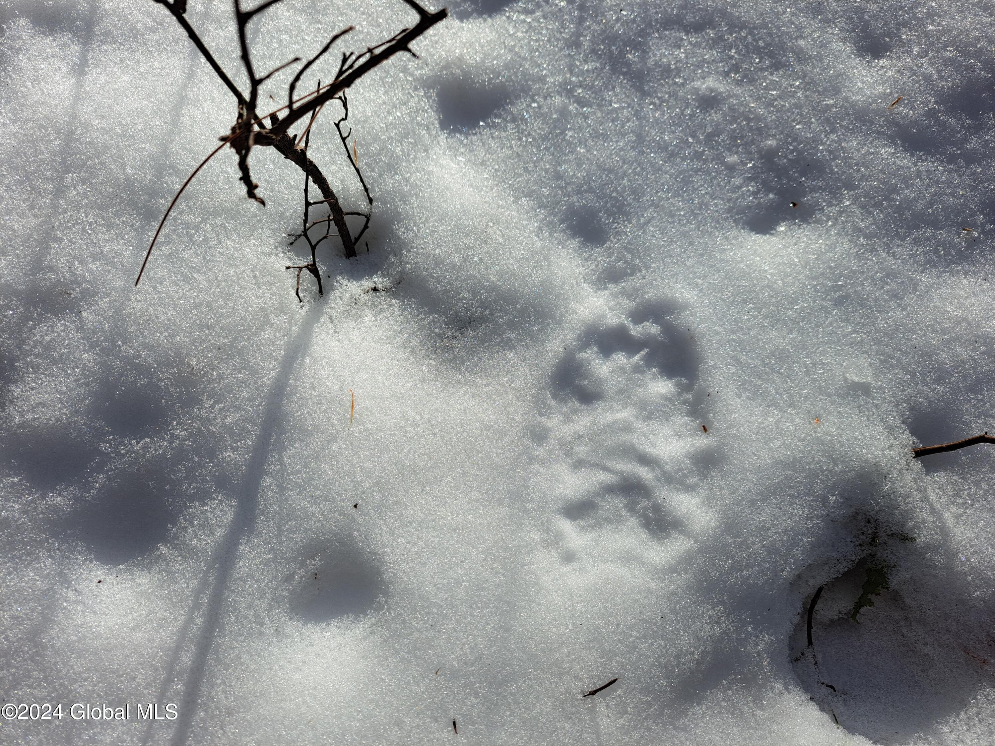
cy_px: 373
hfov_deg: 71.6
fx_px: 690
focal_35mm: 24
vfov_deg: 56.8
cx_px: 498
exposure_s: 1/649
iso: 50
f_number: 1.8
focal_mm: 5.23
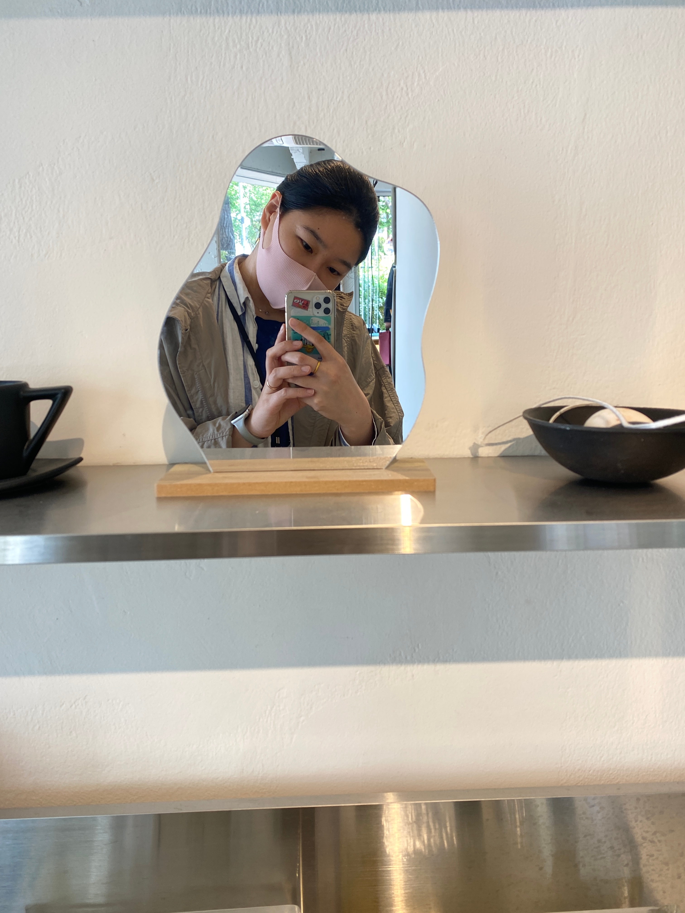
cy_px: 456
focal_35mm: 26
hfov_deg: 53.1
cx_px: 342
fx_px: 686
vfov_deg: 67.3
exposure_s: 1/120
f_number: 1.8
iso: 64
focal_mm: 4.25
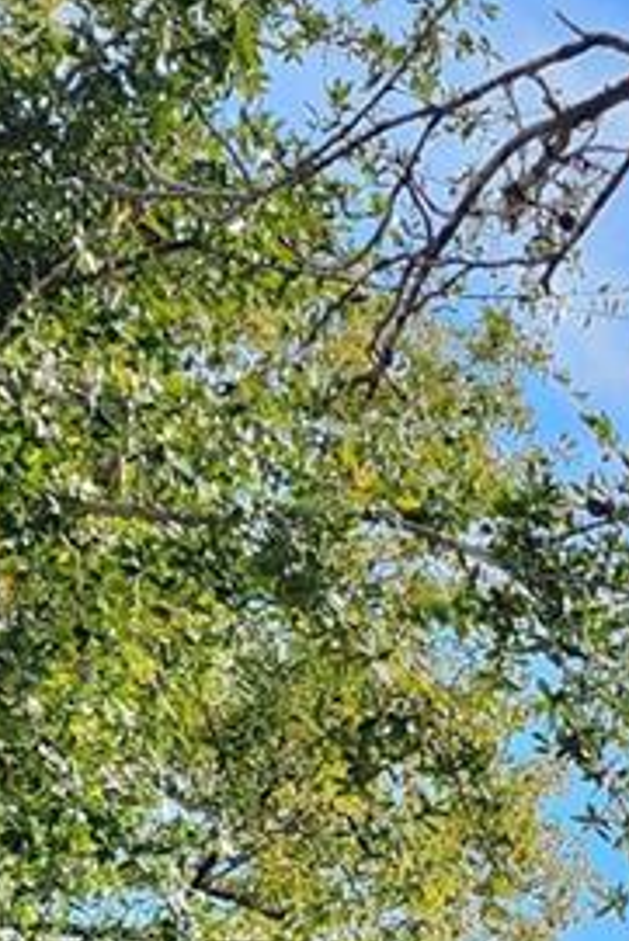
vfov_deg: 17.3
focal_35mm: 106
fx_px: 2774
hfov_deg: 12.0
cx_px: 1077
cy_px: 1434
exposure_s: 1/211
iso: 12
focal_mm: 6.4
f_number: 1.8
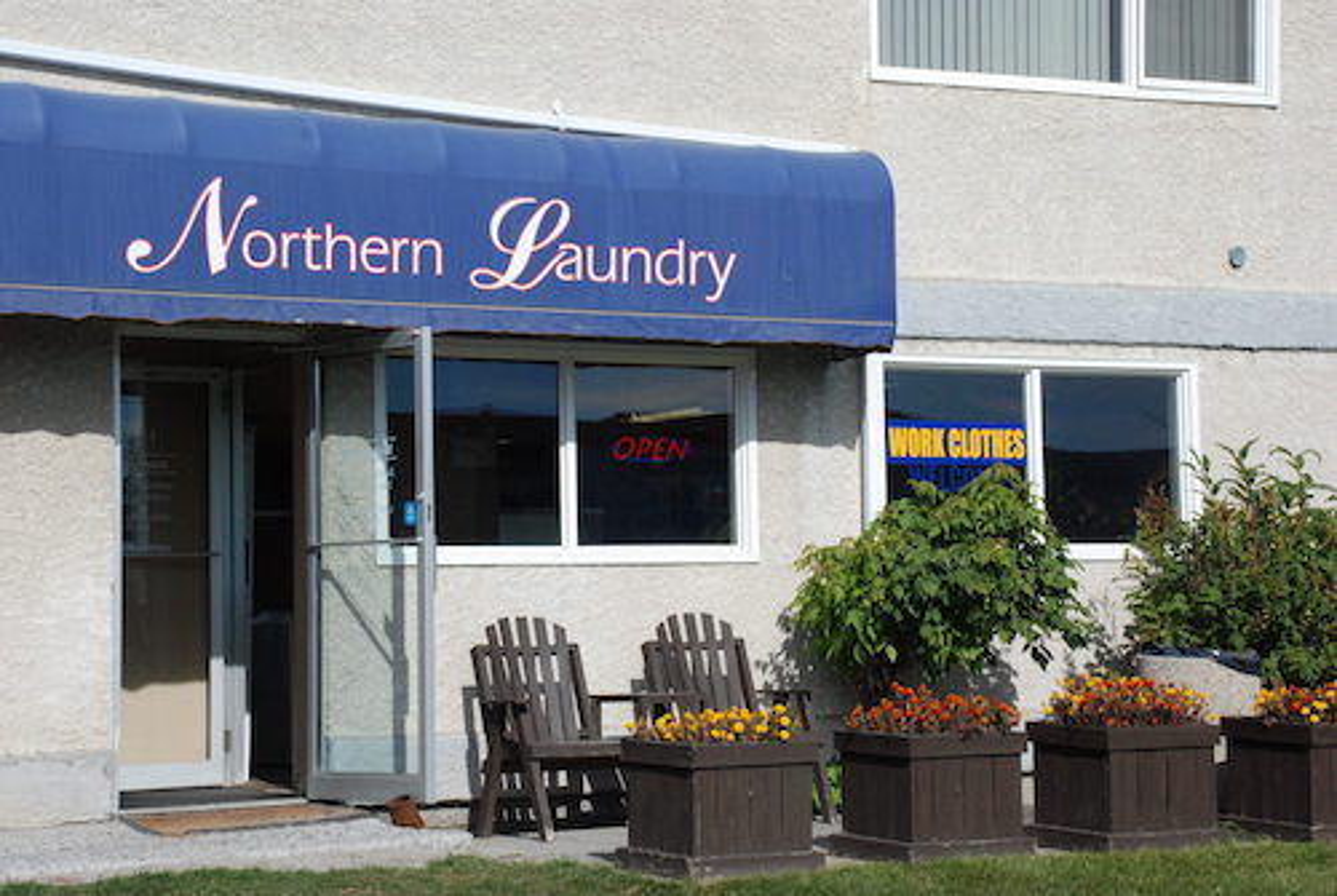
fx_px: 2901
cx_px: 668
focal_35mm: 78
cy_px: 448
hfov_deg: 26.0
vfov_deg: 17.6
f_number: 10
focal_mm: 52
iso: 800
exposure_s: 1/400
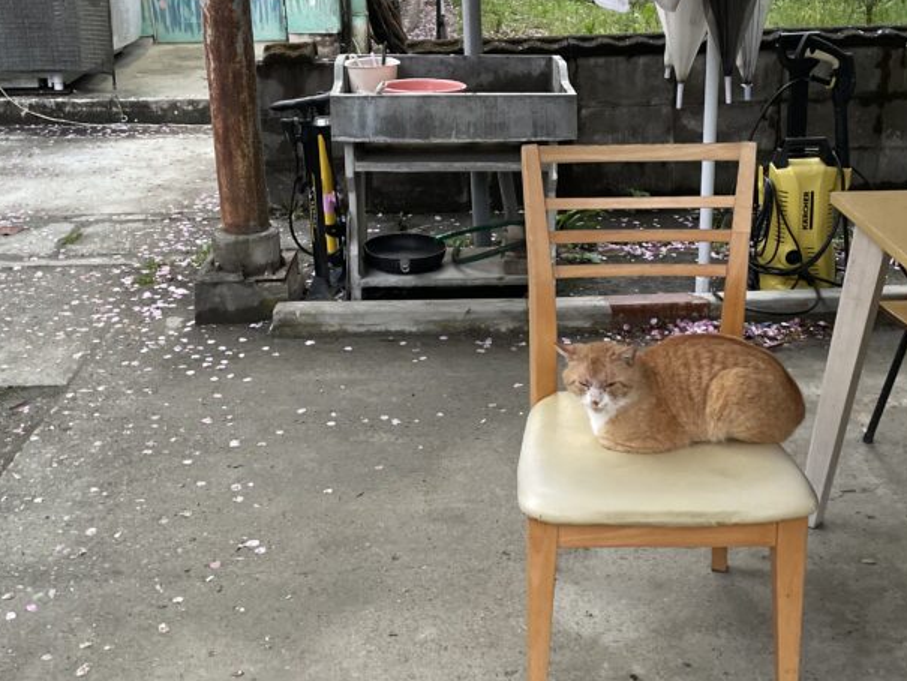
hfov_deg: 42.8
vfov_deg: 32.8
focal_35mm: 44
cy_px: 274
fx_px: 1153
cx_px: 520
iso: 250
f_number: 1.6
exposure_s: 1/60
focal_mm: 4.2
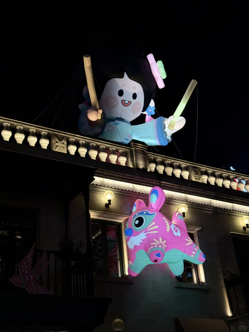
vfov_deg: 39.7
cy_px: 166
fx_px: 460
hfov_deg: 30.3
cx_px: 124
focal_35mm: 48
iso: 80
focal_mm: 6.76
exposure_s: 1/100
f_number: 1.78
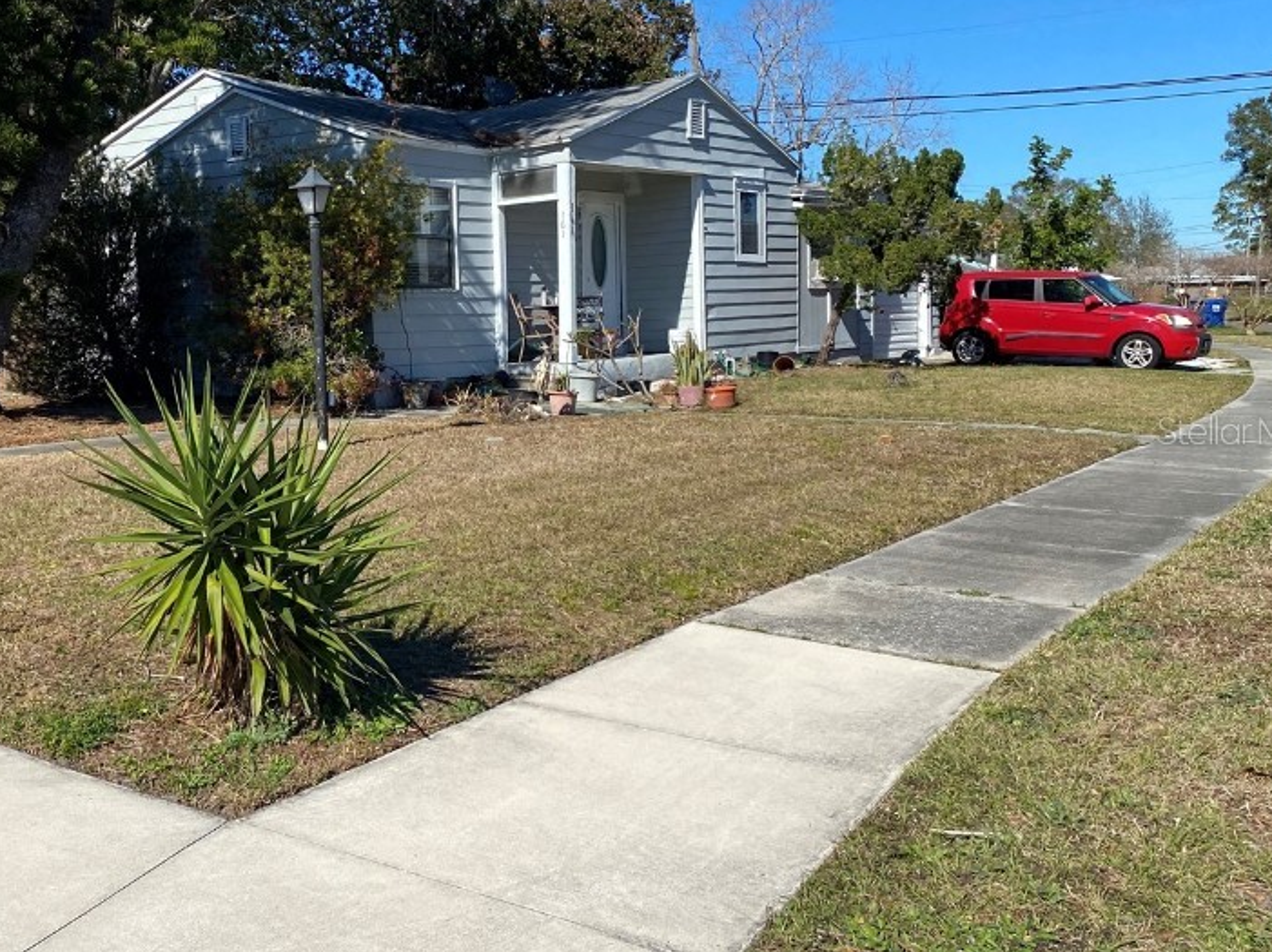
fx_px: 1396
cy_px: 430
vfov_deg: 37.7
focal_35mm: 38
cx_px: 399
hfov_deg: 48.0
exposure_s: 1/4115
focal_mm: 4.25
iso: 32
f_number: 1.8
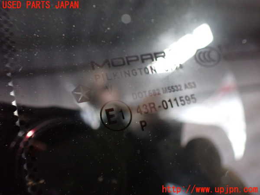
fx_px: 225
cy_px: 98
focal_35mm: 30
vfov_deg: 46.8
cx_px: 130
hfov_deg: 60.0
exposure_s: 1/30
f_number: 2.3
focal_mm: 5.4
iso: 1000
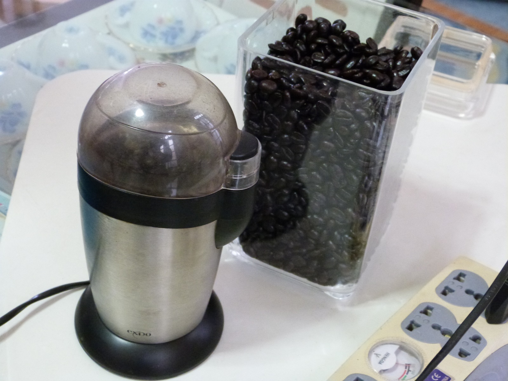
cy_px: 190
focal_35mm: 56
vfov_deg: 26.1
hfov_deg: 34.3
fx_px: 822
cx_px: 254
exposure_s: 1/10
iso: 800
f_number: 3.2
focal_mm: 10
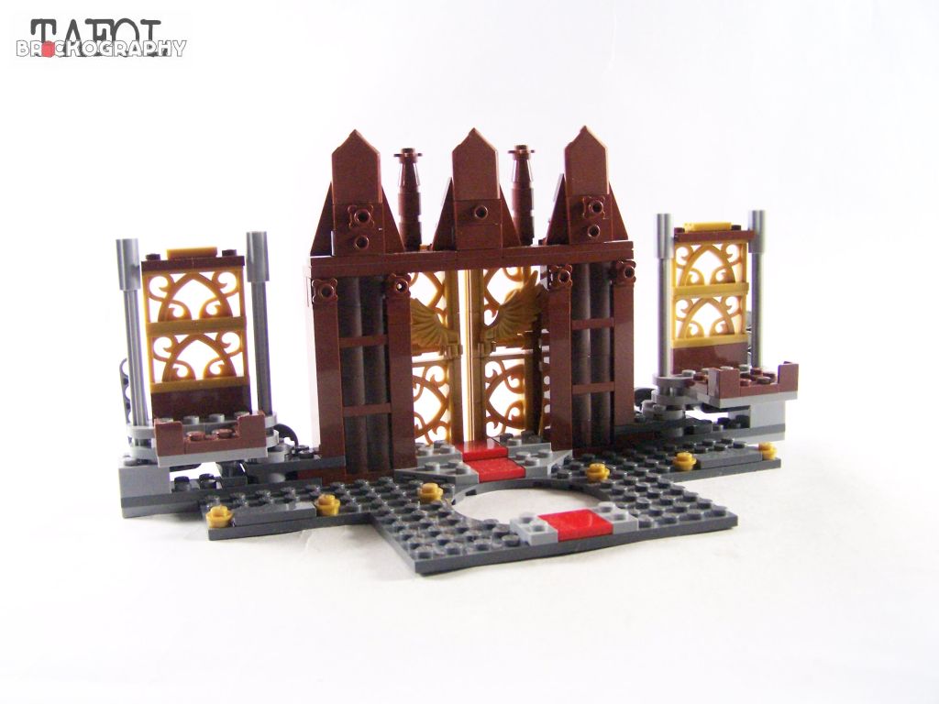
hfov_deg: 49.0
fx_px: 1031
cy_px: 352
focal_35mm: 38
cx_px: 470
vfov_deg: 37.7
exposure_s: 1/60
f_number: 3.2
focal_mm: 6.3
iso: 400
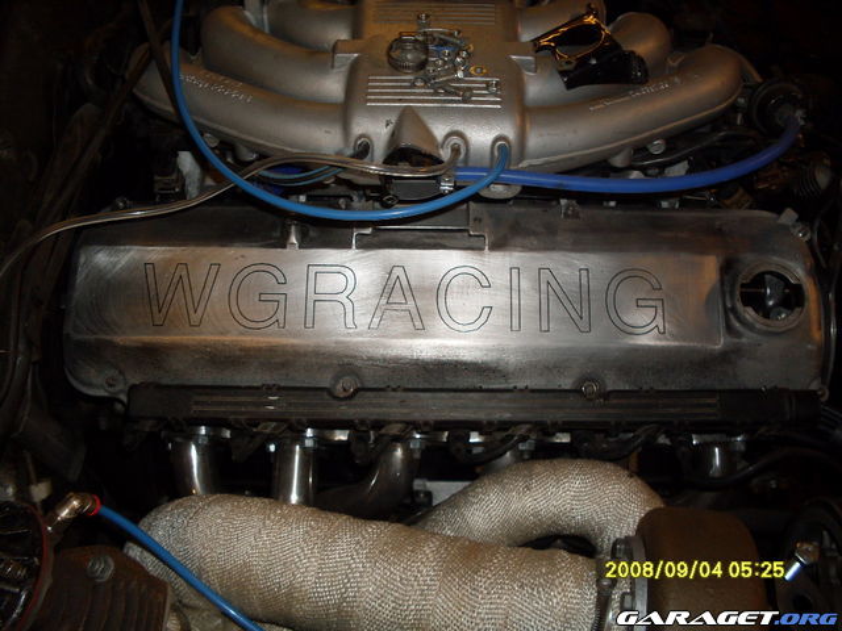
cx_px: 421
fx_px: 924
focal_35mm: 38
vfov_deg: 37.7
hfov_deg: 49.0
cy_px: 316
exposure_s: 1/45
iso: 100
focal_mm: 6.3
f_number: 2.8
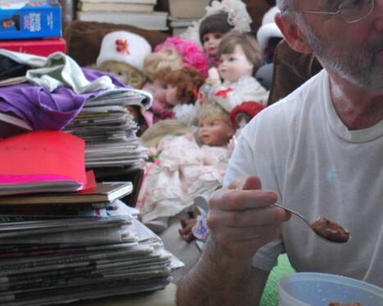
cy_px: 78
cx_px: 365
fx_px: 1609
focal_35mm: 142
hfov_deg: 13.4
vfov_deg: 10.8
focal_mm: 46
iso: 800
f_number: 5.3
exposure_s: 1/25
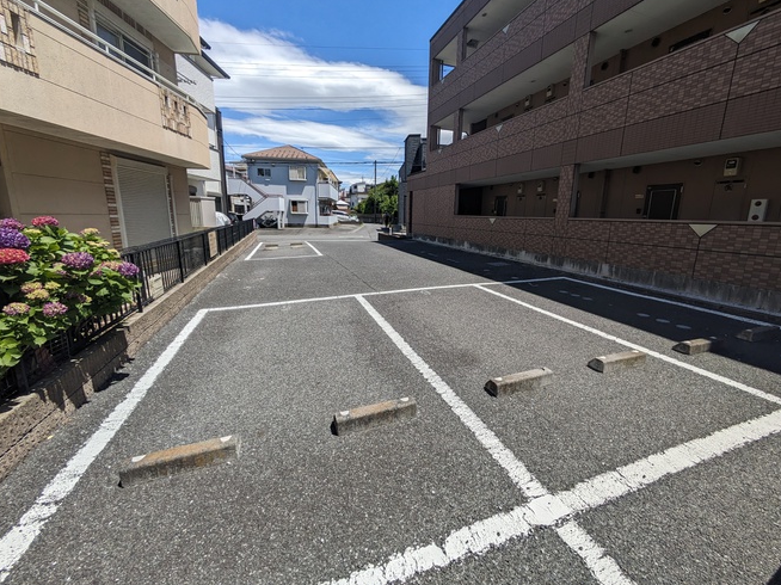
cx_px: 414
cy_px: 284
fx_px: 338
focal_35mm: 15
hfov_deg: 98.1
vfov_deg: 81.7
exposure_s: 1/2833
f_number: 2.2
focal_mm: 1.83
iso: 48
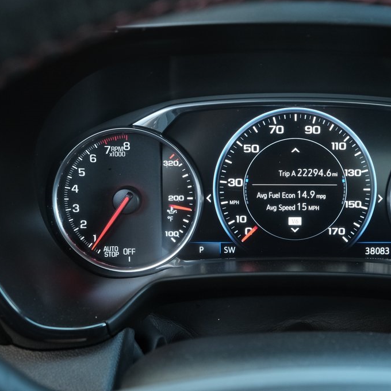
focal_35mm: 55
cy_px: 195
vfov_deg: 31.1
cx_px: 291
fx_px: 703
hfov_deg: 30.6
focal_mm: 28.9
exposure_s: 1/100
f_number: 5
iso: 2500
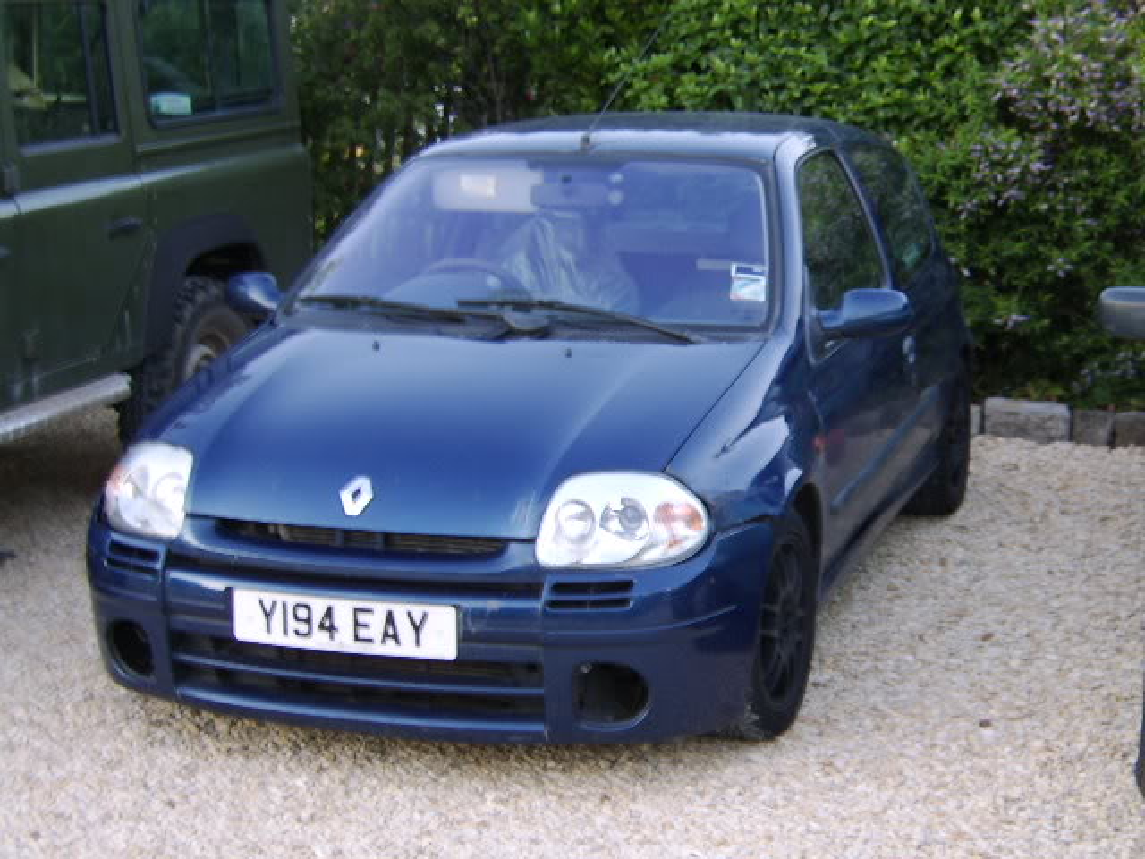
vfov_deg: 27.0
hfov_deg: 35.5
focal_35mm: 54
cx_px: 572
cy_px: 430
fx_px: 1786
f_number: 3.5
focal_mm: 14.04
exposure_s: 1/2
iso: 71
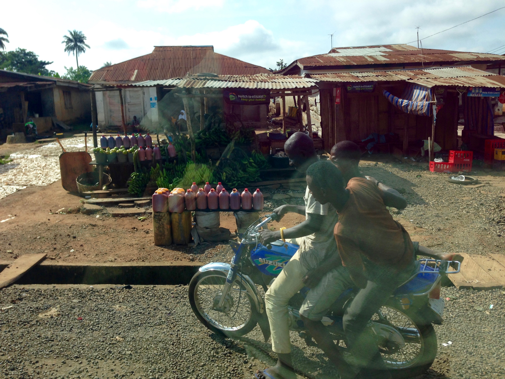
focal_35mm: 33
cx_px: 252
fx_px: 481
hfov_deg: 55.4
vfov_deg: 42.9
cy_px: 190
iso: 50
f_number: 2.4
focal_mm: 4.12
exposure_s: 1/1153
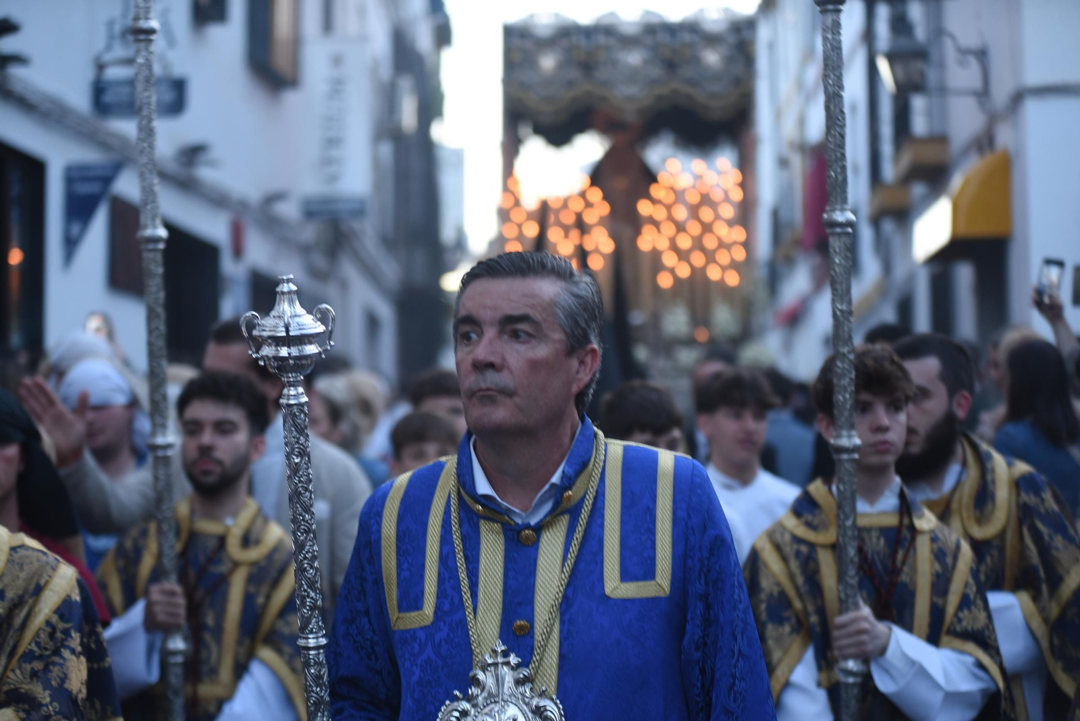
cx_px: 540
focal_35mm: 70
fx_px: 2101
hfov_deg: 28.8
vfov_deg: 19.5
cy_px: 360
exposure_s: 1/100
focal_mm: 70
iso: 450
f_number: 2.8
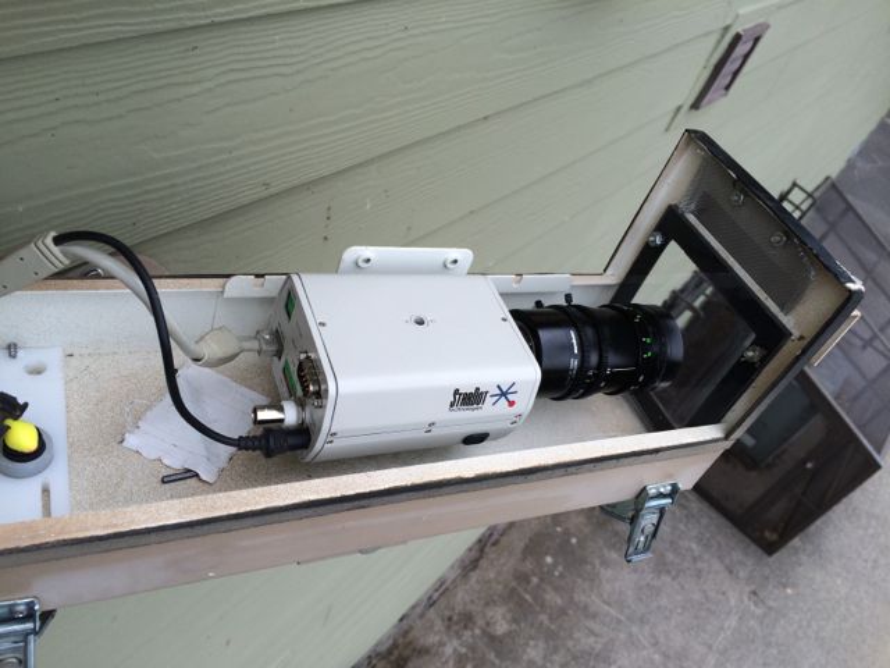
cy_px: 334
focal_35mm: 29
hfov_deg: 61.7
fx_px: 746
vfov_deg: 48.2
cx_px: 445
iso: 32
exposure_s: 1/373
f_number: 2.2
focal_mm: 4.15
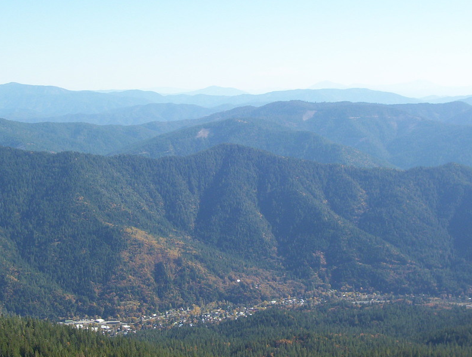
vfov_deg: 21.7
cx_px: 231
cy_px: 180
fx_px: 929
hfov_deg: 28.5
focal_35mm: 68
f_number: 6.16
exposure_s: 1/290
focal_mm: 8.74
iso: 100
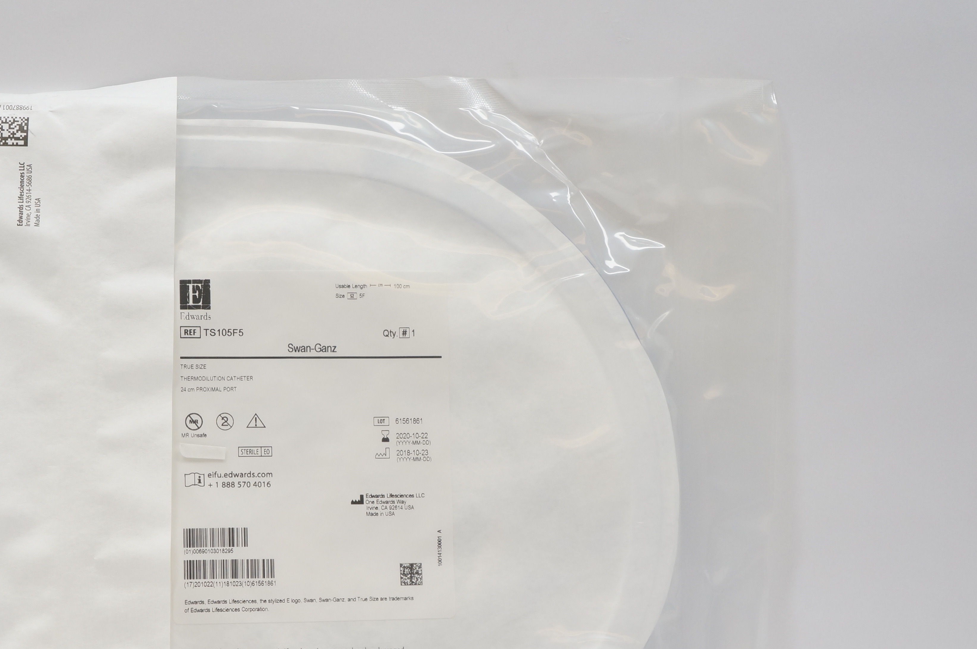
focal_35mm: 54
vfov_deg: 24.7
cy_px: 484
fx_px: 1464
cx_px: 326
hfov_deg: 36.5
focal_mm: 24
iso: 400
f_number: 5.6
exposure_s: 1/100
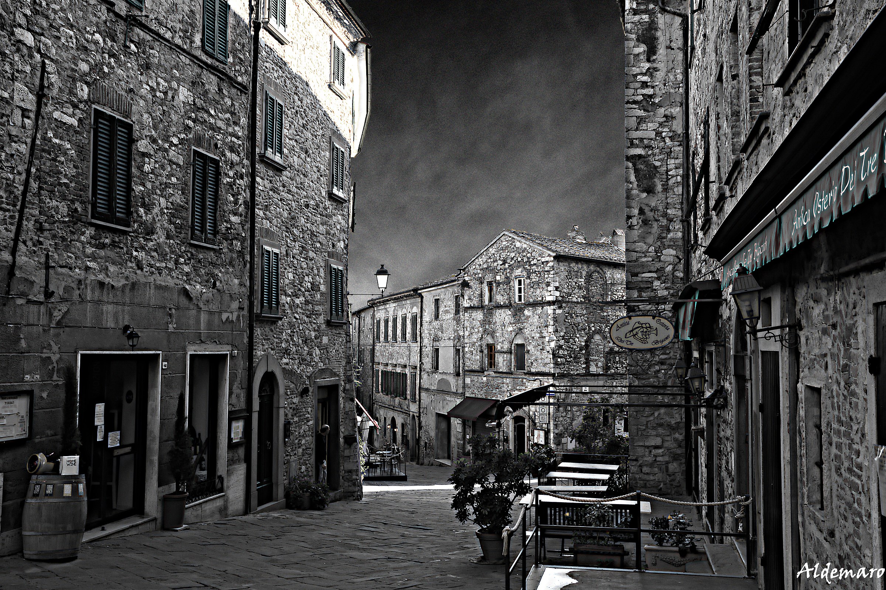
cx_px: 443
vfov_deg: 35.5
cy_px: 295
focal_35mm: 38
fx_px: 923
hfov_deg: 51.3
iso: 1000
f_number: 11
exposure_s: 1/60
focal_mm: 25
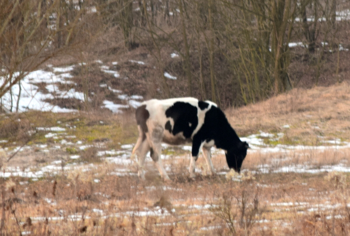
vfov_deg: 3.1
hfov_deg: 4.6
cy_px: 118
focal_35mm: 450
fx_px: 4386
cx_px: 175
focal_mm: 300
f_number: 7.1
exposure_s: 1/50
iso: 400
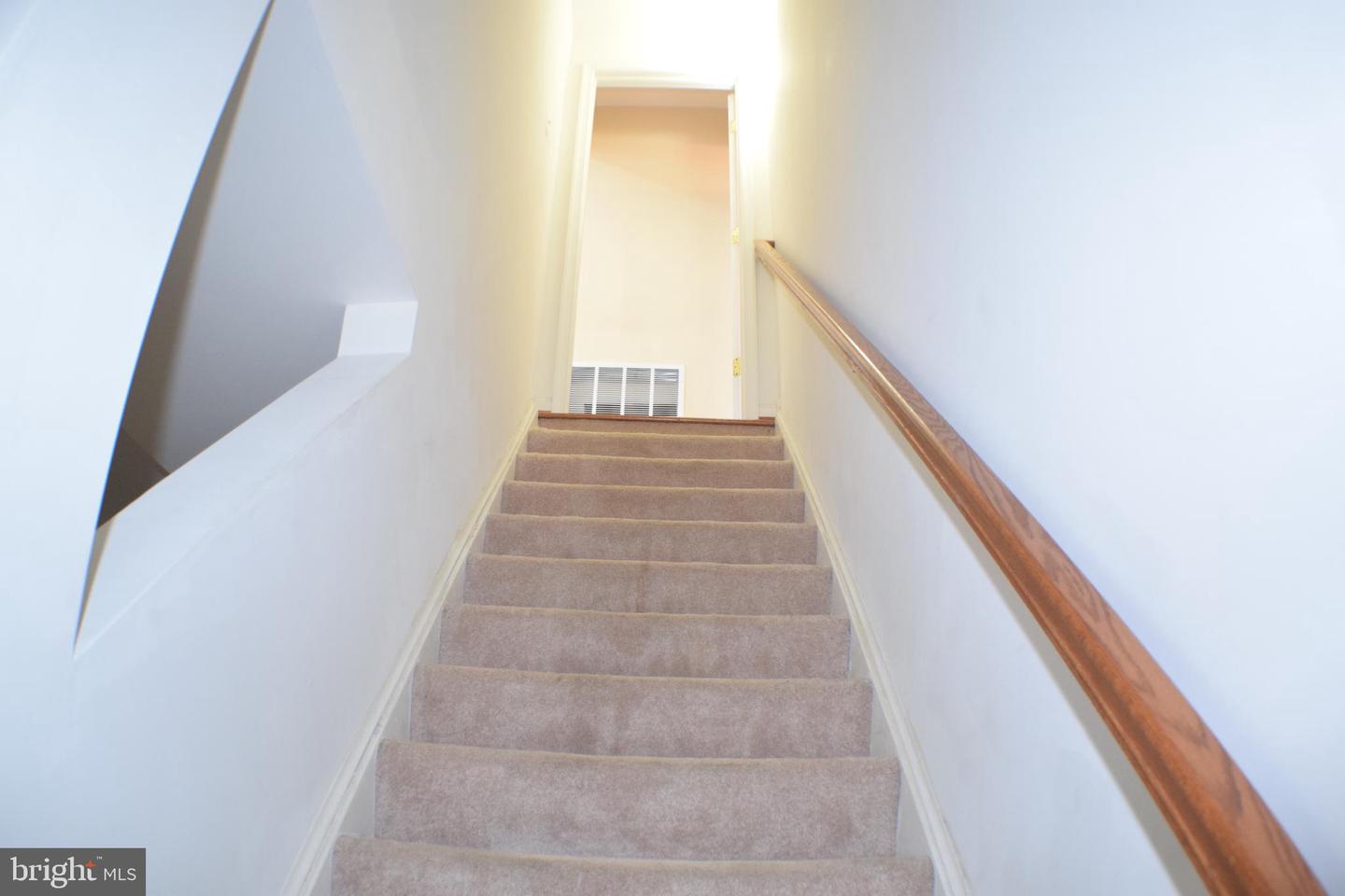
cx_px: 672
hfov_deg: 51.3
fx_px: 1401
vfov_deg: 35.5
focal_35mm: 38
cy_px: 448
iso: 1600
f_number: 4
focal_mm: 25
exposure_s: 1/40
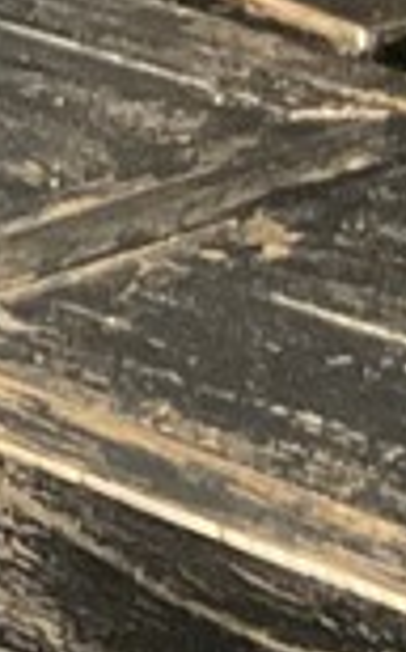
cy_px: 957
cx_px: 91
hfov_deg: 4.9
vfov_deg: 7.8
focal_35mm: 266
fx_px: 4718
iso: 500
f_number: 1.8
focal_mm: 3
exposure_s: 1/20
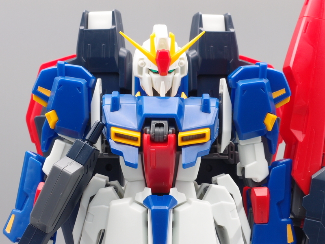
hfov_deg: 17.6
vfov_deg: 13.2
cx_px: 162
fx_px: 1052
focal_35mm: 112
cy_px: 122
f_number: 8
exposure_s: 1/6
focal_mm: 24
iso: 100
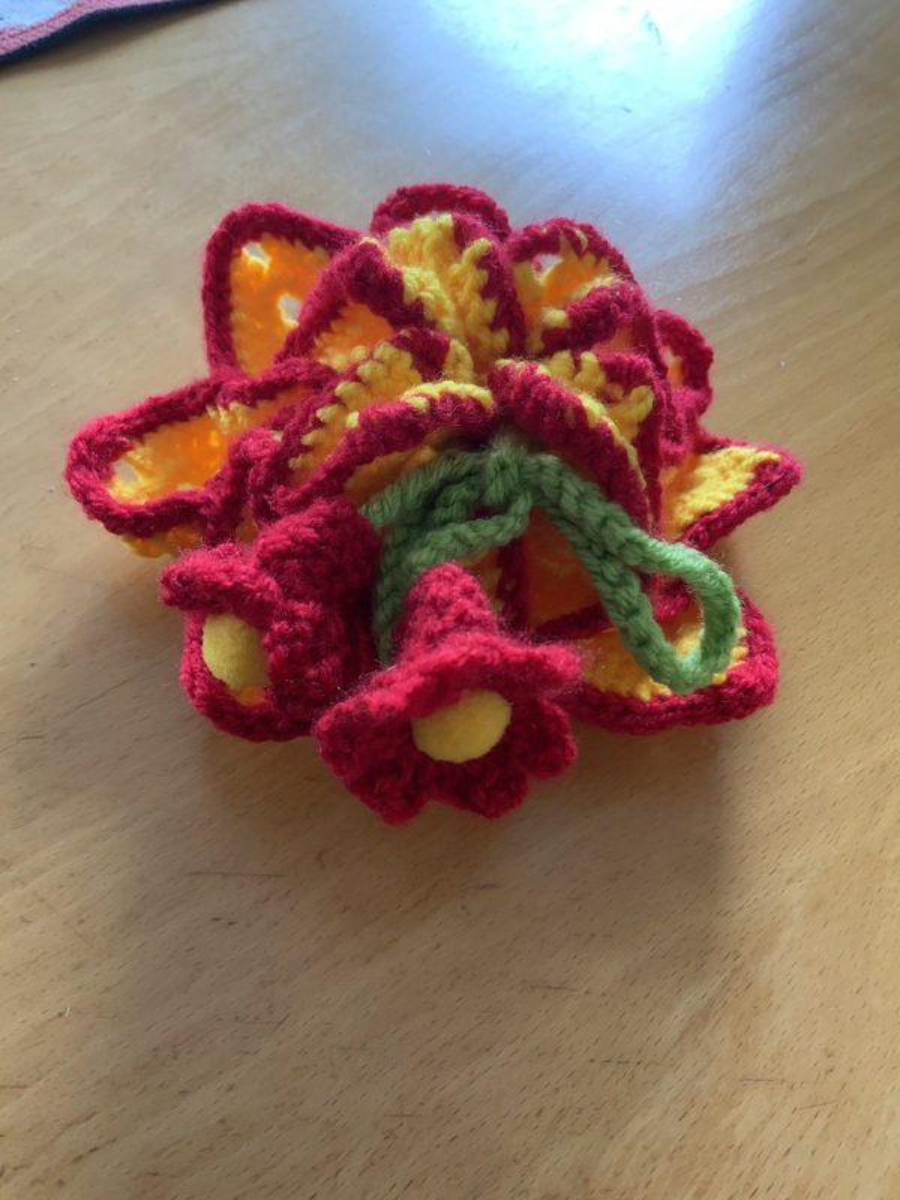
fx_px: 1005
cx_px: 450
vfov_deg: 61.7
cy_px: 600
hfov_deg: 48.2
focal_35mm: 29
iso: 160
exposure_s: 1/60
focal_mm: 3
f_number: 1.8
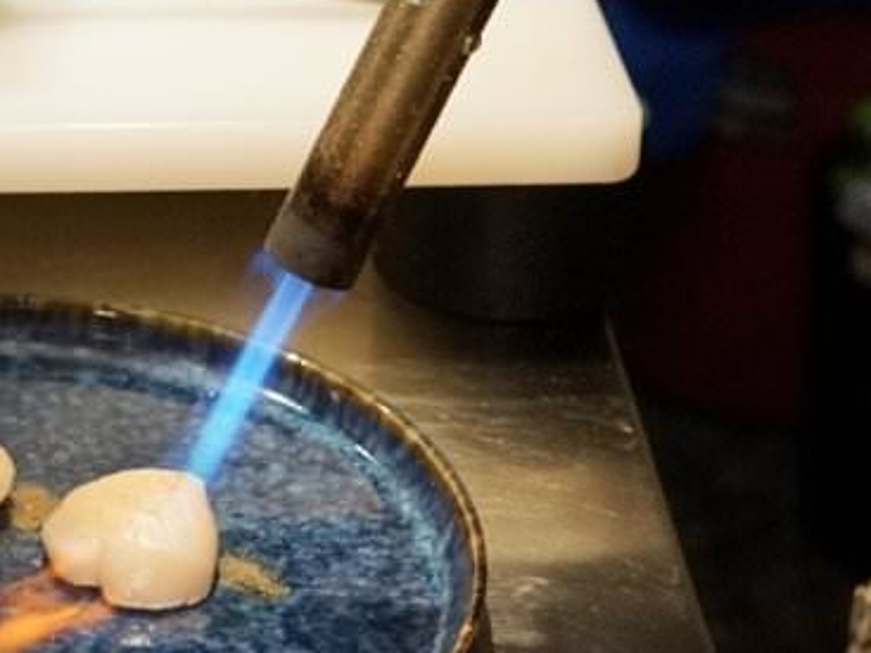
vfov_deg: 12.5
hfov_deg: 16.5
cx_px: 83
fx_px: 2968
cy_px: 306
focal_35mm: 118
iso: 1600
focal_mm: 30
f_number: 3.5
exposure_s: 1/160
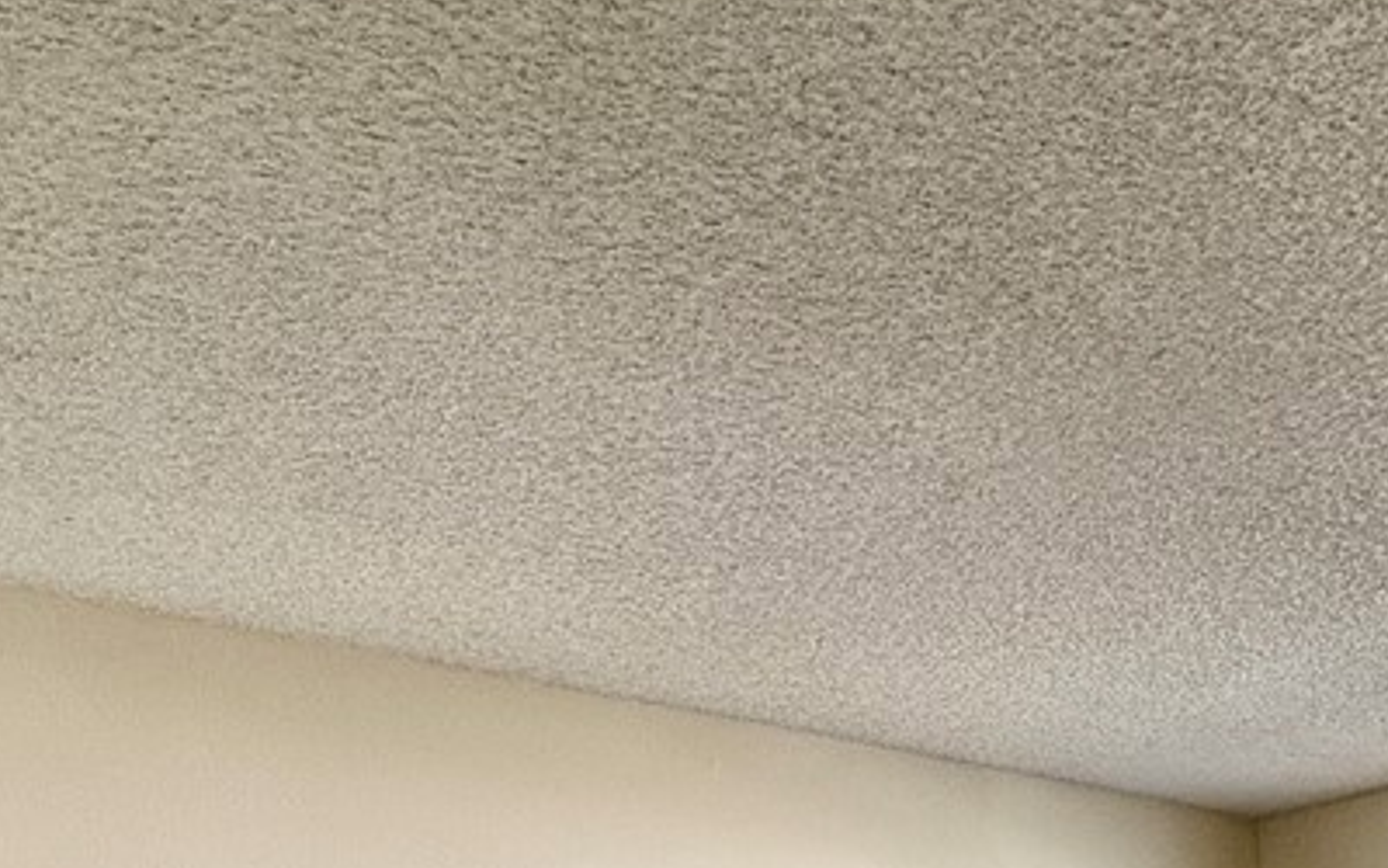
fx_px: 1437
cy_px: 1226
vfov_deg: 26.5
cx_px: 1055
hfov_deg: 49.3
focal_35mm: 38
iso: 160
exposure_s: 1/99
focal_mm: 2.22
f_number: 2.2
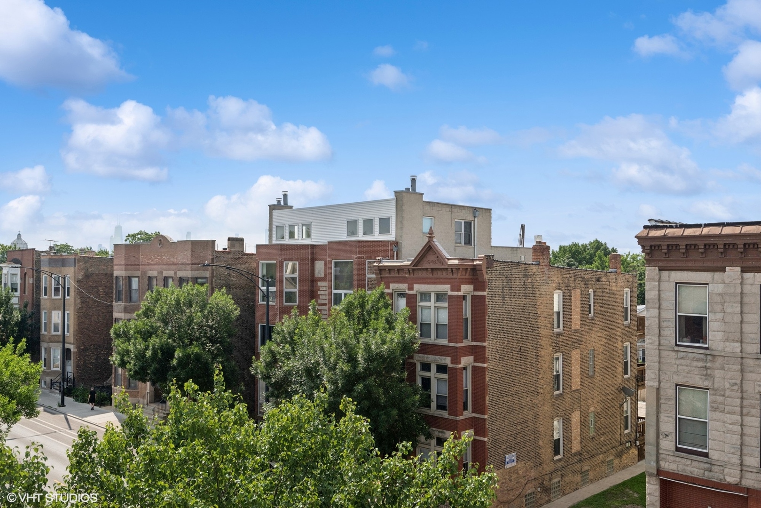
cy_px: 254
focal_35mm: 31
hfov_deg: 60.3
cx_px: 380
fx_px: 655
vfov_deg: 42.3
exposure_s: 1/1600
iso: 400
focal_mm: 31
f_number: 8
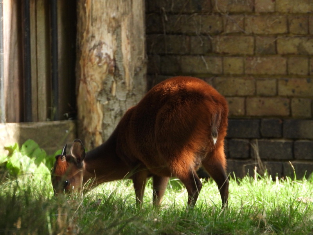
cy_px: 118
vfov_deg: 1.6
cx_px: 156
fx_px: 8409
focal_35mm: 930
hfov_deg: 2.1
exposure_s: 1/250
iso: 400
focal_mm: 167
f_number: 5.6
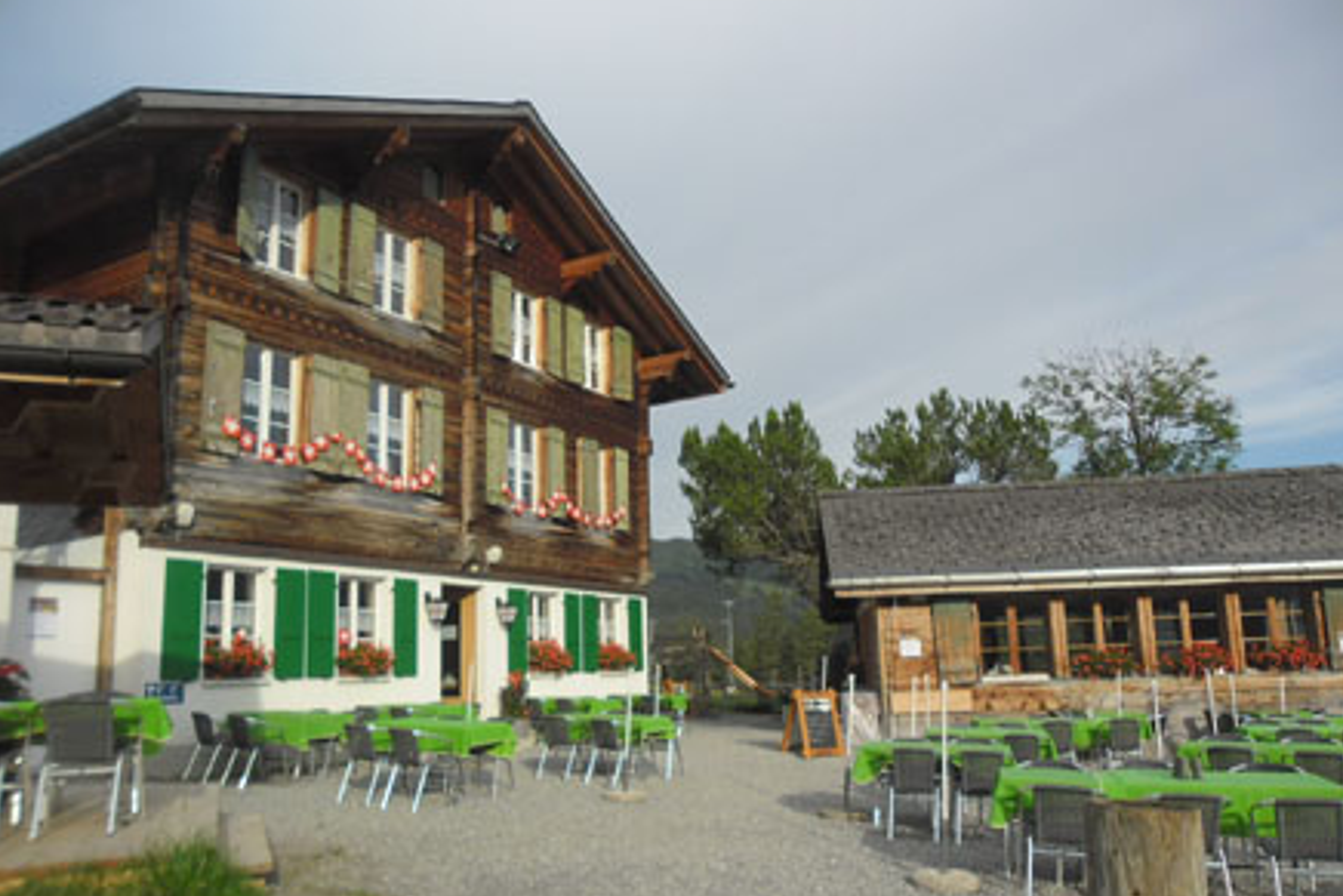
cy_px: 496
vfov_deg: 44.9
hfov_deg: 63.6
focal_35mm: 29
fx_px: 1082
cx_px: 687
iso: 80
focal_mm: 4.9
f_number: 3.5
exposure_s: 1/430
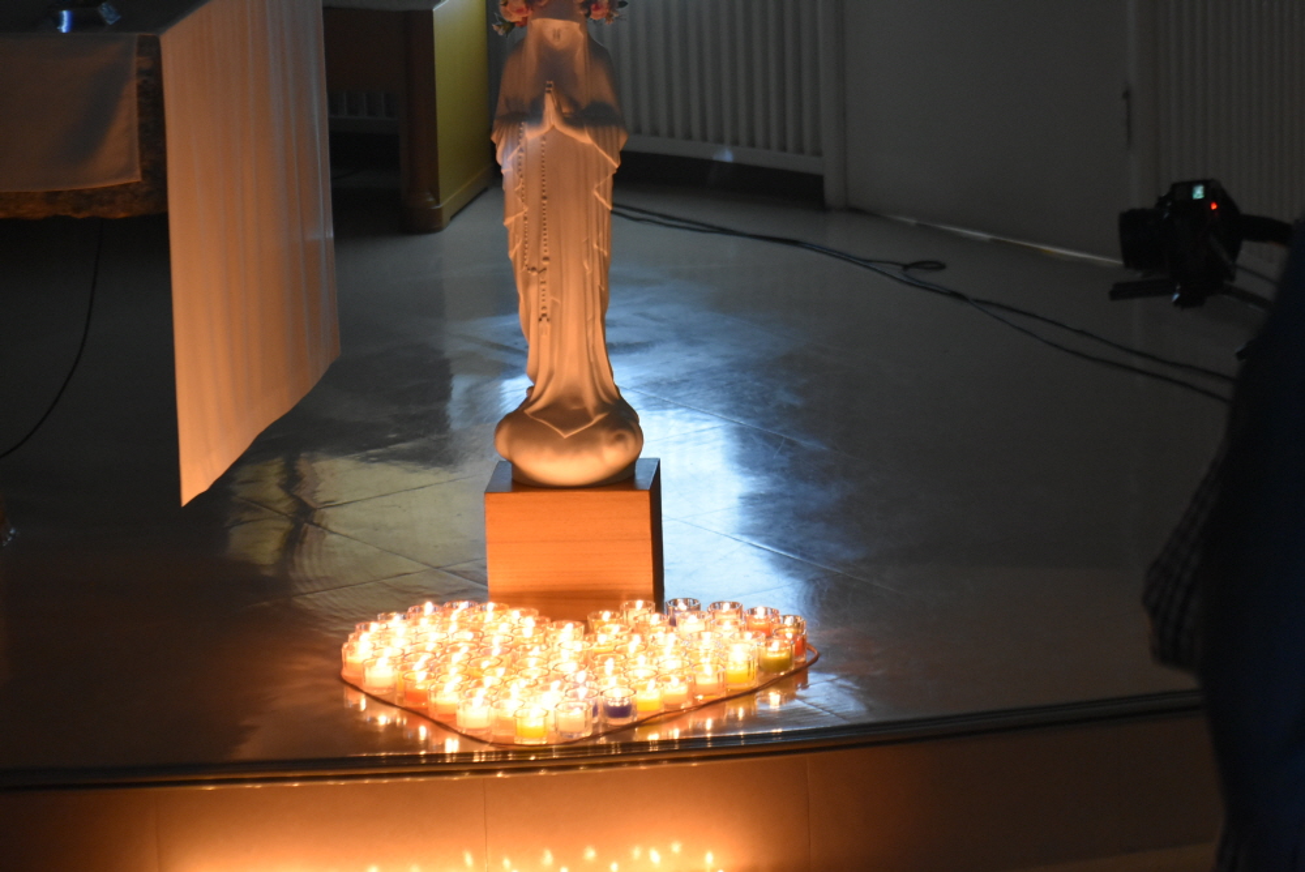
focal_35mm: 150
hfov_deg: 13.7
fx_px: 5440
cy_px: 436
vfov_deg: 9.2
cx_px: 652
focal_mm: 100
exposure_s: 1/60
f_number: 4.8
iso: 2500
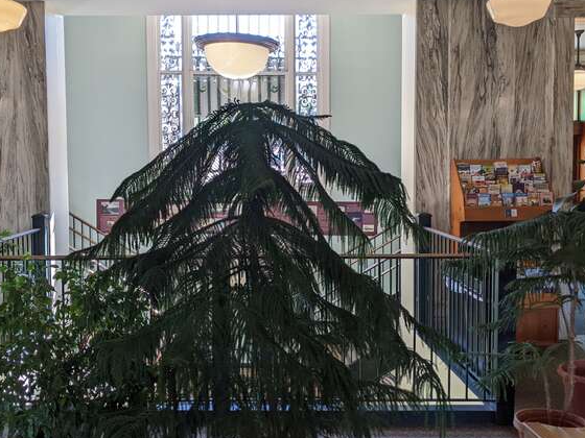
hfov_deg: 49.9
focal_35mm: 37
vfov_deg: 38.7
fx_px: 625
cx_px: 240
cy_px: 210
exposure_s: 1/120
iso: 49
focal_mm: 4.44
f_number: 1.8
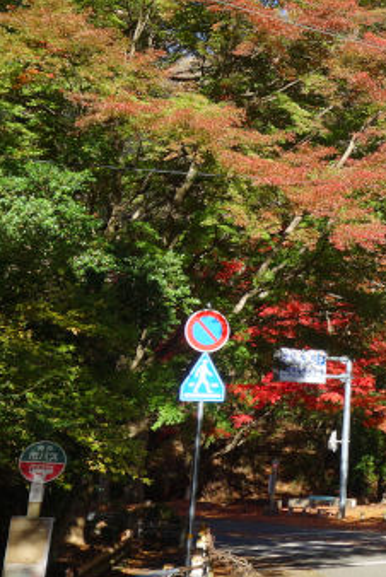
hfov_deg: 15.5
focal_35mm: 78
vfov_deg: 25.9
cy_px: 206
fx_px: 1252
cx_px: 654
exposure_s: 1/100
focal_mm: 12.32
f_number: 4.5
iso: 125
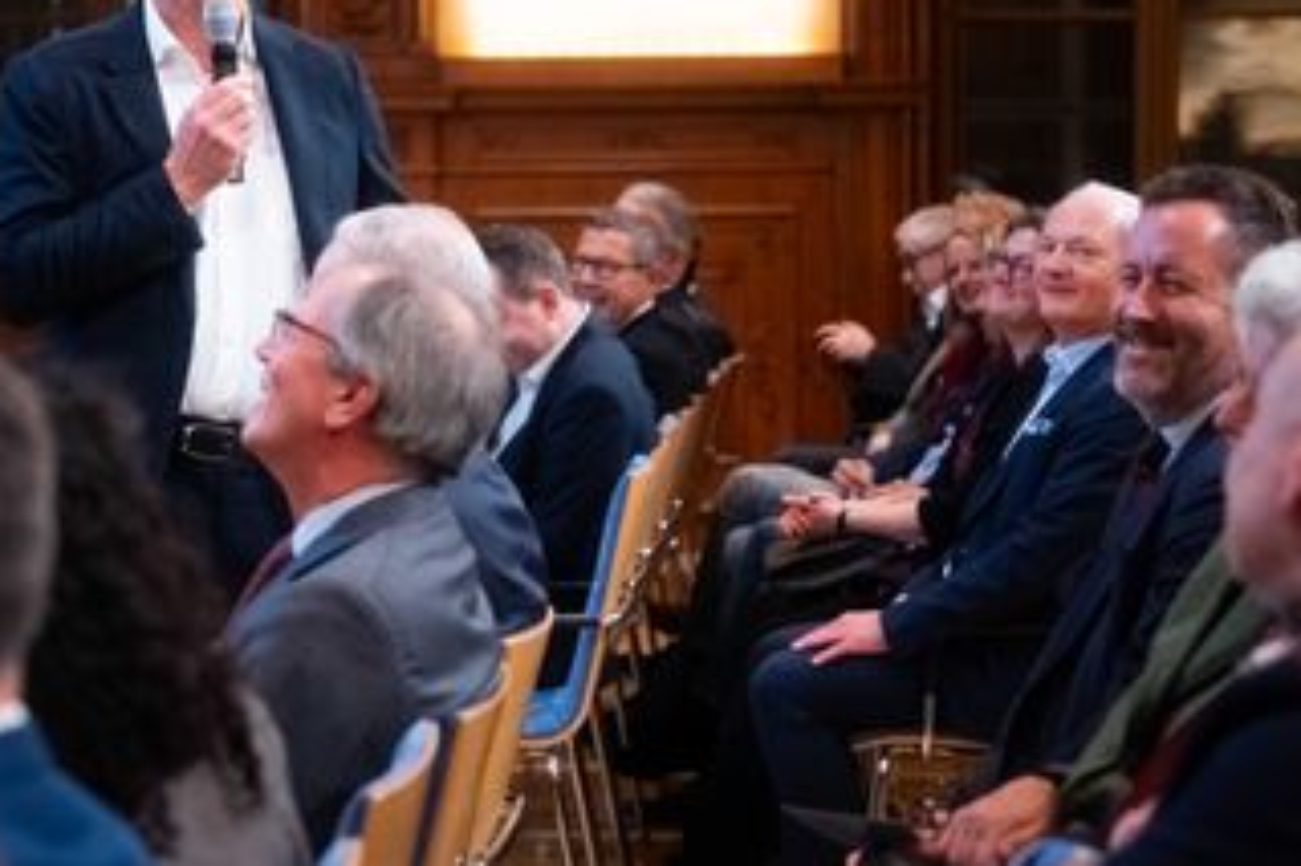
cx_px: 488
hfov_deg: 18.2
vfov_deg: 12.2
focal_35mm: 112
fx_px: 4045
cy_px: 201
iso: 3200
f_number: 2.8
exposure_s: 1/160
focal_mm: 70
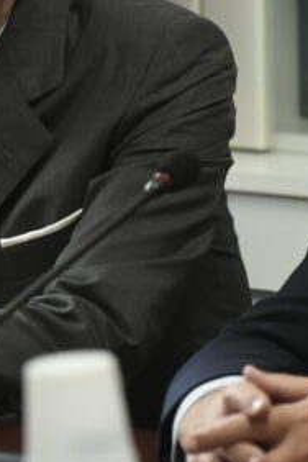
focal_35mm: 340
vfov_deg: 6.1
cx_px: -115
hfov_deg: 4.0
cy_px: 76
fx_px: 4363
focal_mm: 125
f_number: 5.6
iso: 5000
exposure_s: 1/160
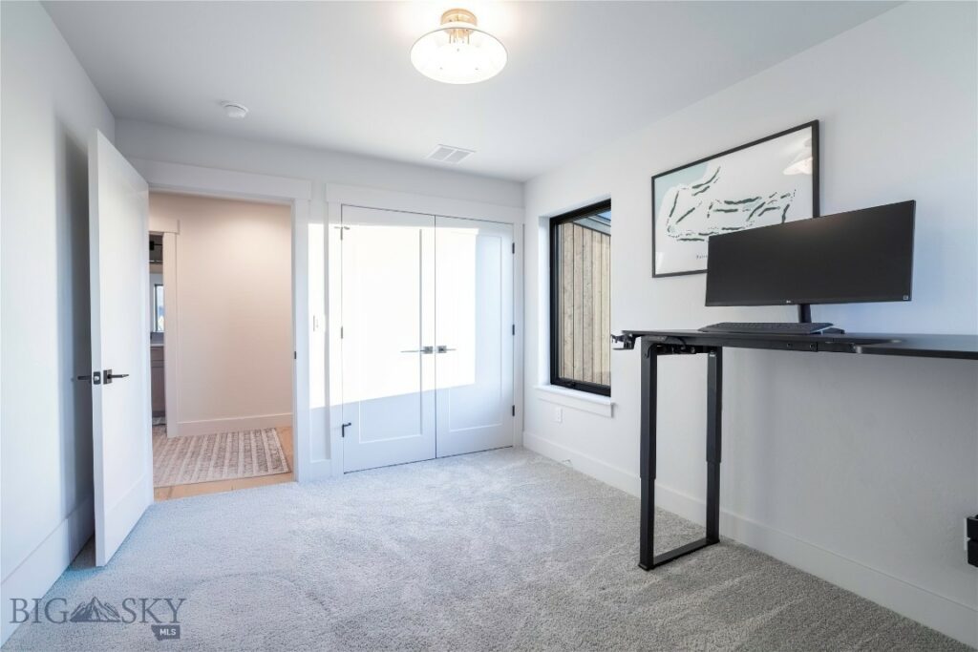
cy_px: 326
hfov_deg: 96.7
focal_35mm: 16
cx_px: 489
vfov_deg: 73.8
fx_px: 435
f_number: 6.3
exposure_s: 1/2000
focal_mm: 16
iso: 800
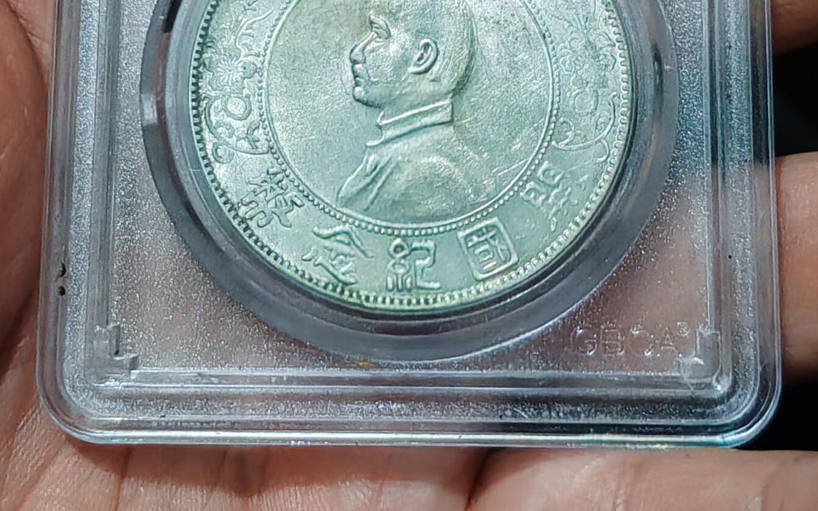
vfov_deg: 16.7
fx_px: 1716
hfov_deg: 26.8
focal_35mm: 77
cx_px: 407
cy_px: 35
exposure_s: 1/50
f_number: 1.9
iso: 4000
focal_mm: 6.12
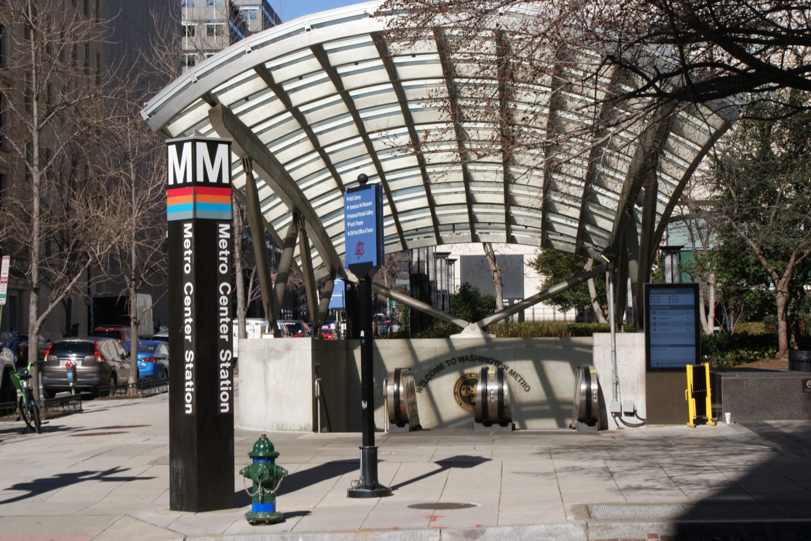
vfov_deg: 18.2
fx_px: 1689
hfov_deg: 27.0
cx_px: 406
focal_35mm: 75
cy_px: 270
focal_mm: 50
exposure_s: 1/125
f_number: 13
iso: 100
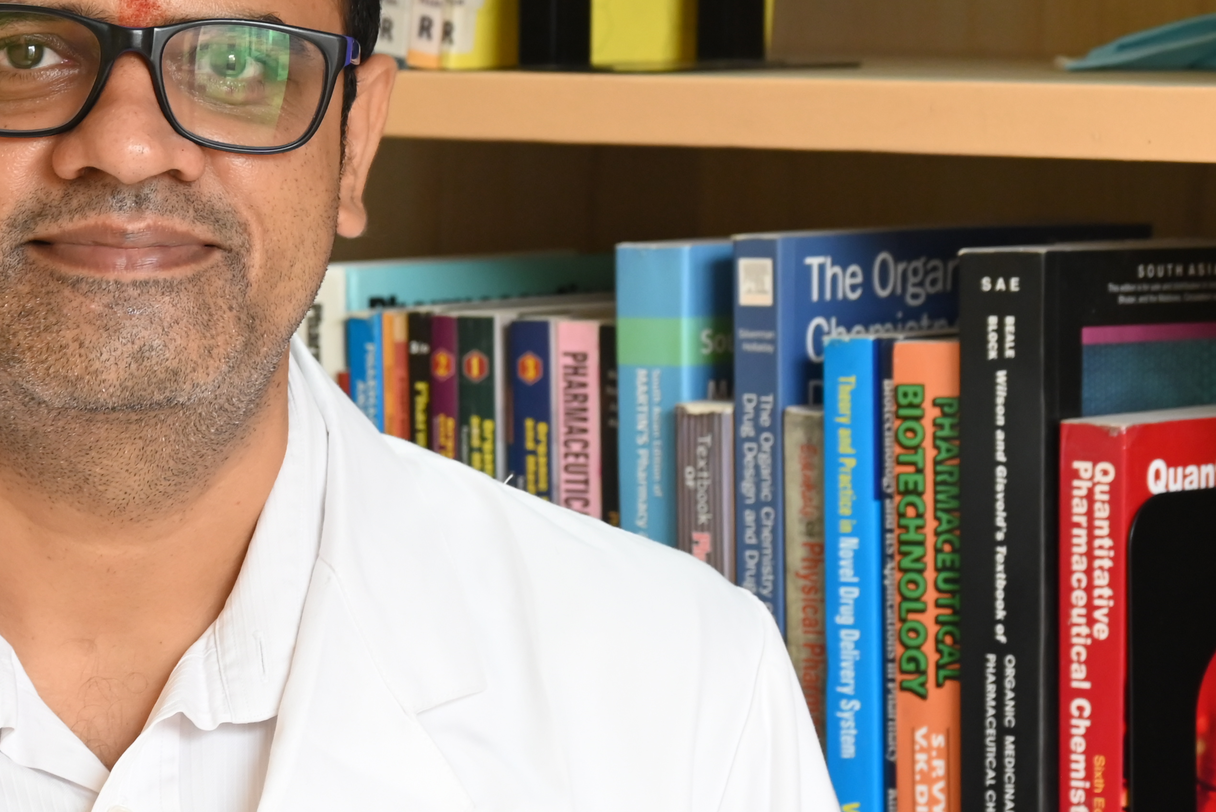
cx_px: 92
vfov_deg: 7.9
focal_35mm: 173
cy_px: 567
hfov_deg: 11.8
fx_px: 5846
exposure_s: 1/80
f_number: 6
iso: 1400
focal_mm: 73
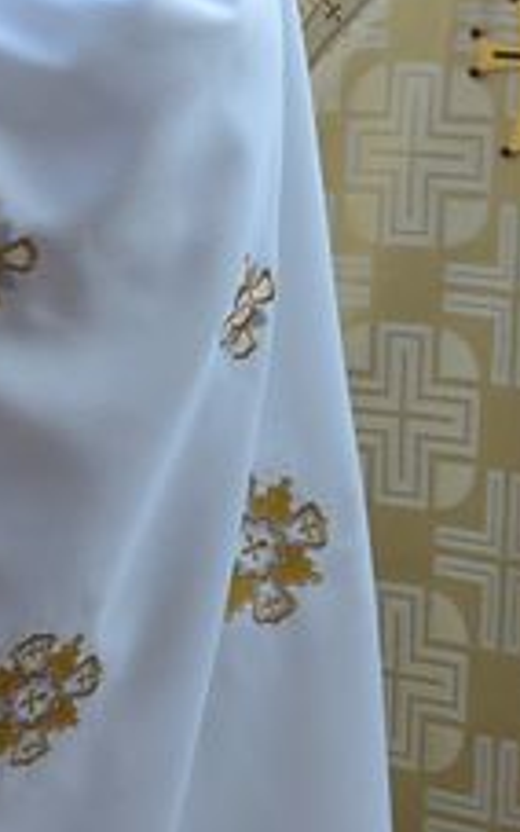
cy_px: -508
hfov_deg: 5.2
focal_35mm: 207
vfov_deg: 9.8
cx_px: -1974
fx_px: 4691
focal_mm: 24
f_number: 4
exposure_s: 1/160
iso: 100
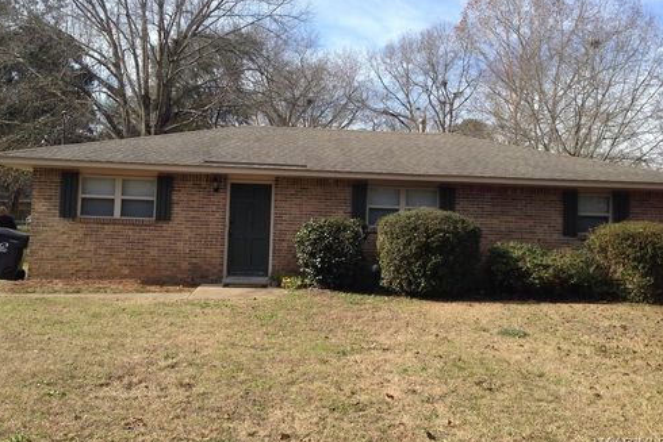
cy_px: 205
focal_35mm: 35
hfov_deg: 54.4
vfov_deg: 37.9
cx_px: 332
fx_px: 645
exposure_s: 1/834
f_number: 2.4
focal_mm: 4.12
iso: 50
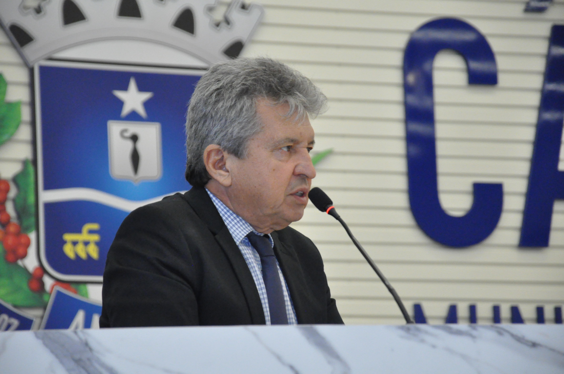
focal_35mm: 158
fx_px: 2464
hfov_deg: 13.1
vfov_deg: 8.7
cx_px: 282
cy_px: 187
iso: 3200
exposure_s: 1/80
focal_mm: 105
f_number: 5.6
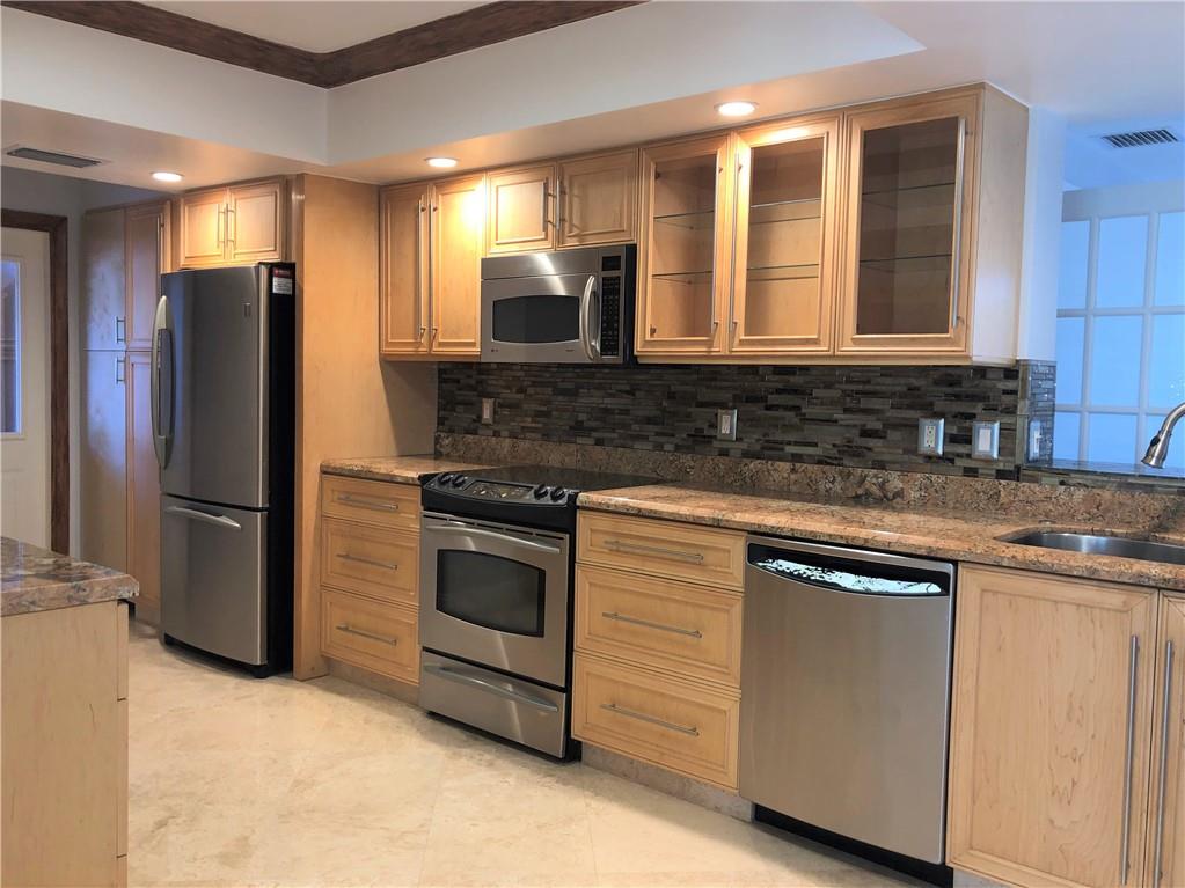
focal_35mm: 28
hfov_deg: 63.4
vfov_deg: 49.7
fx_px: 958
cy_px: 444
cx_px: 592
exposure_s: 1/20
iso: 40
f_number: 1.8
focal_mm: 4
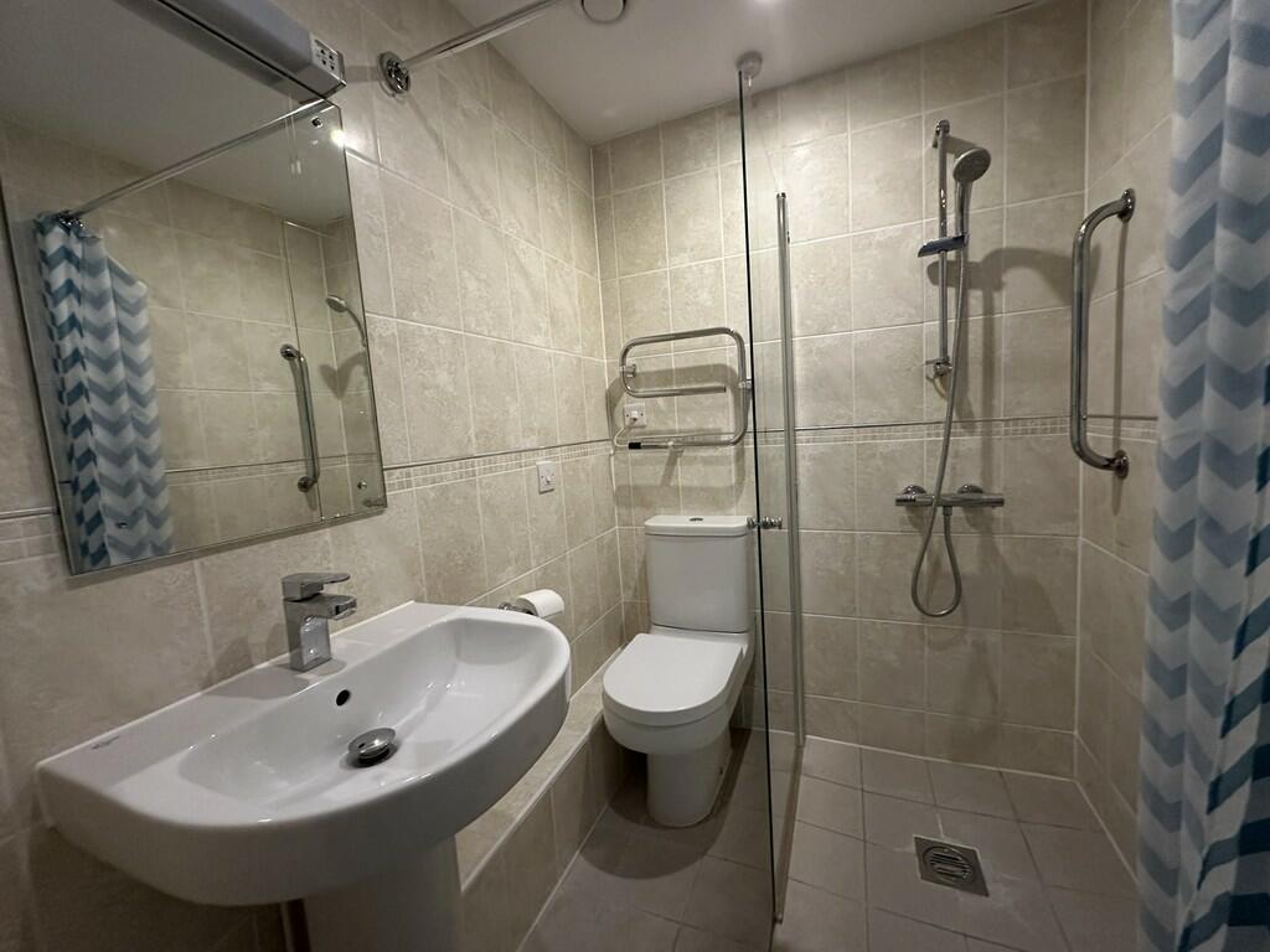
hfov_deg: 102.1
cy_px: 476
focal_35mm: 14
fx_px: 514
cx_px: 635
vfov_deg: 85.7
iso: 640
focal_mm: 2.22
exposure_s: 1/50
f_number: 2.2
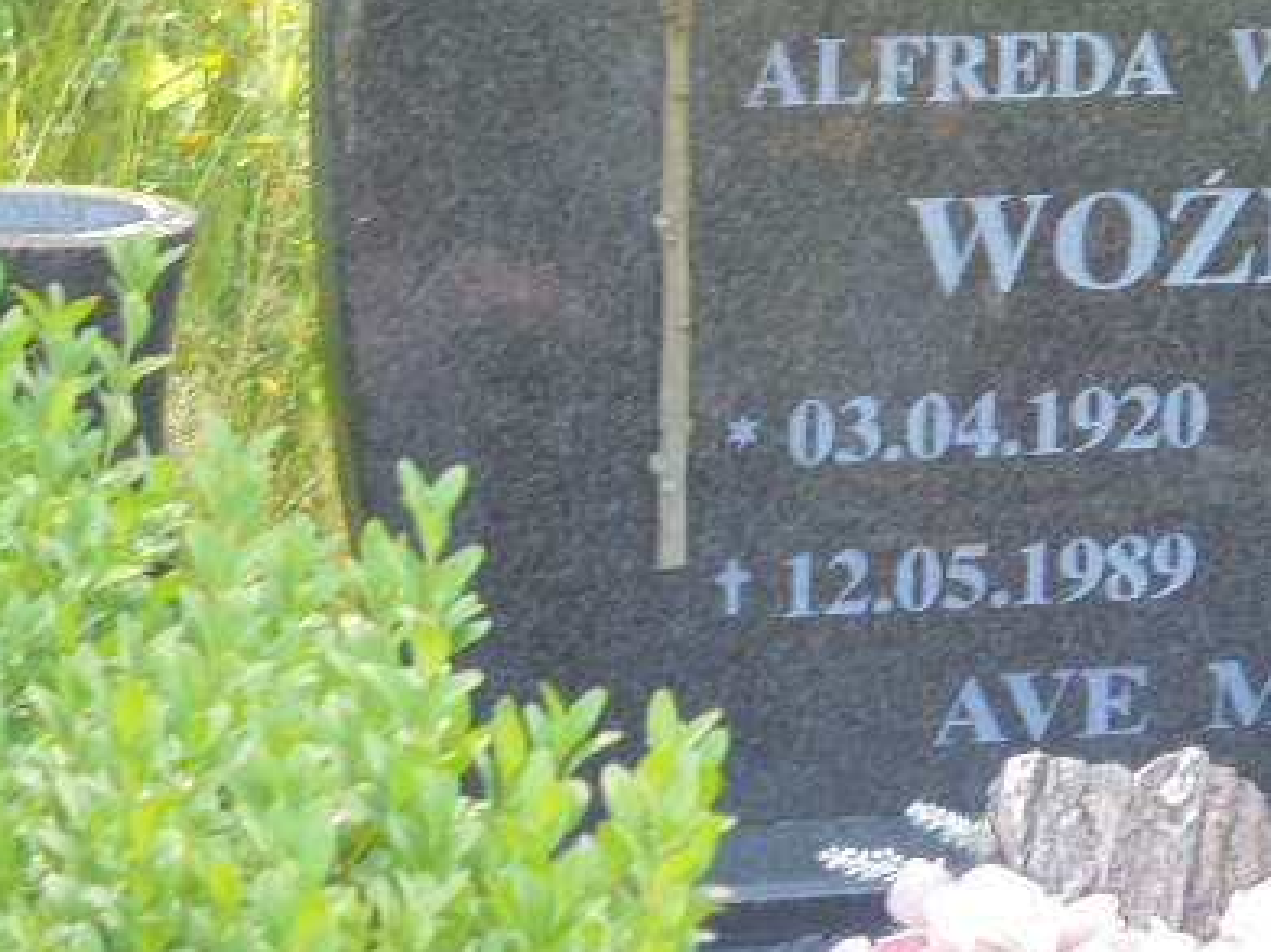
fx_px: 6424
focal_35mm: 175
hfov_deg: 11.3
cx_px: 1027
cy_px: 292
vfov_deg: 8.5
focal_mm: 19.2
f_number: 5.1
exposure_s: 1/30
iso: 100
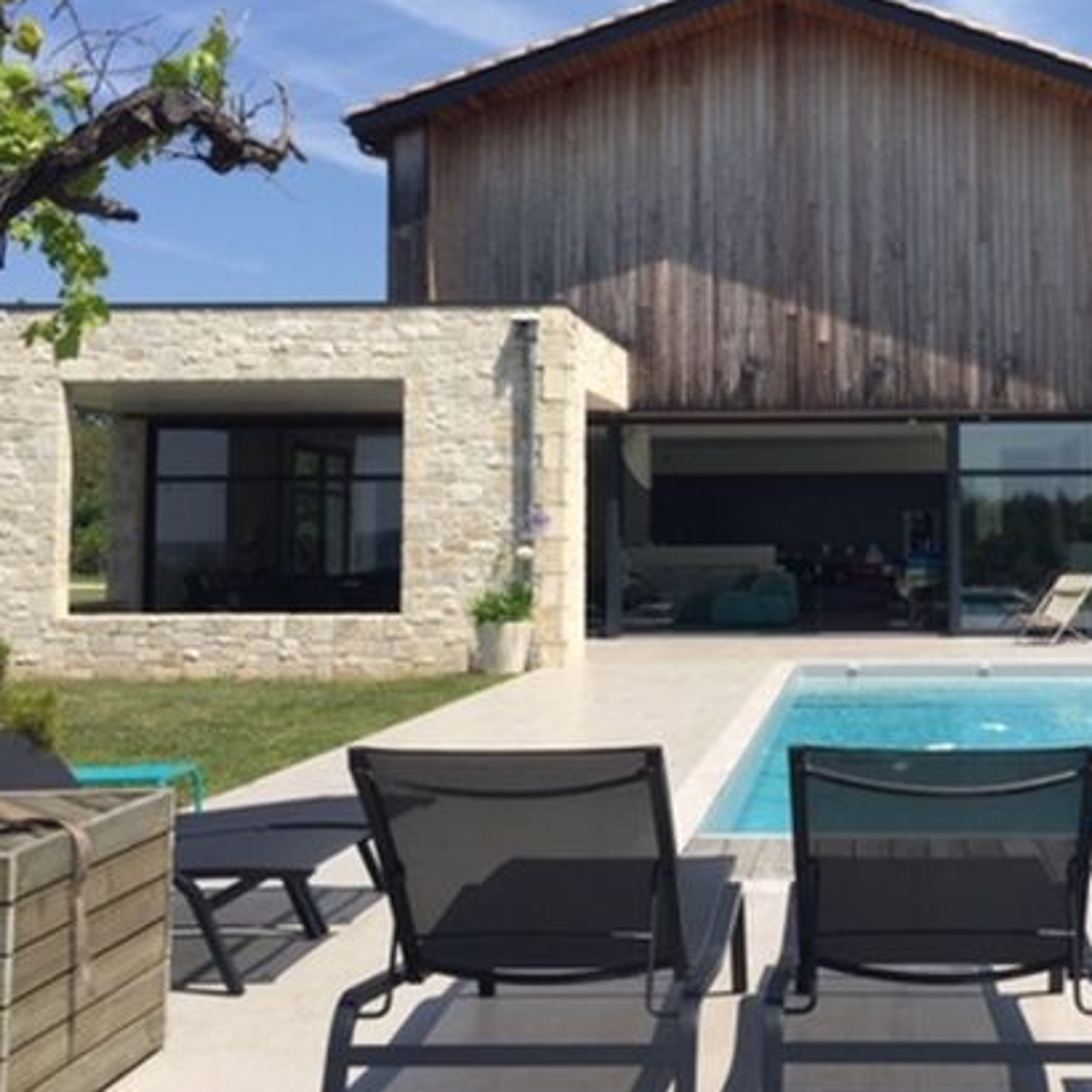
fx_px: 1785
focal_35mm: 50
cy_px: 402
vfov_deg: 33.8
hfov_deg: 33.3
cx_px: 823
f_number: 2.2
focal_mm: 4.15
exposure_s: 1/2326
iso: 32
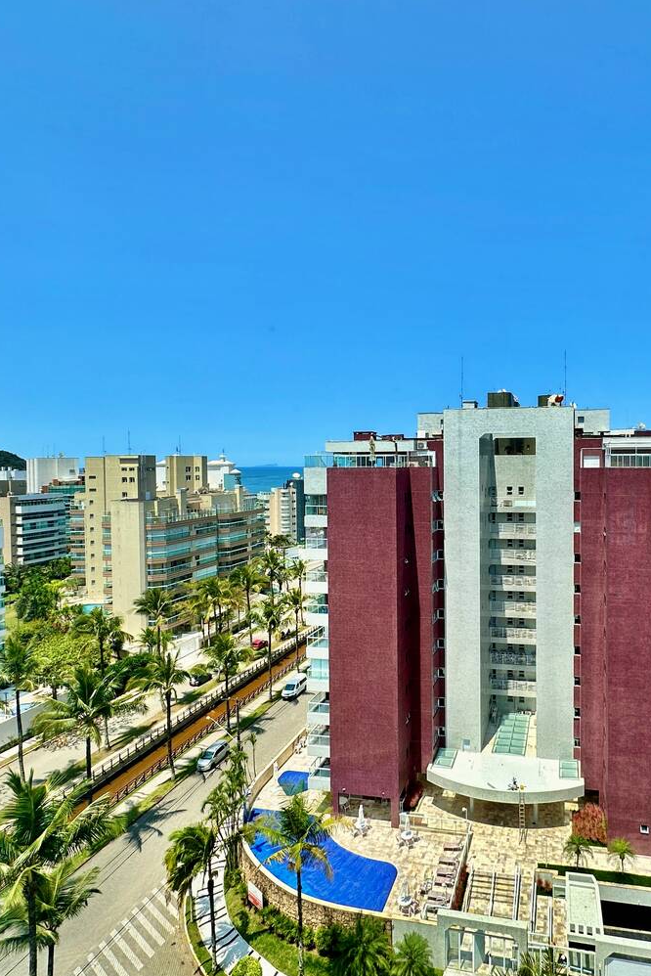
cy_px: 478
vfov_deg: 81.2
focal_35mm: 21
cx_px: 458
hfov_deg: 57.5
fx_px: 569
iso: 40
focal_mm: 2.22
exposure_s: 1/1006
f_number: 2.2
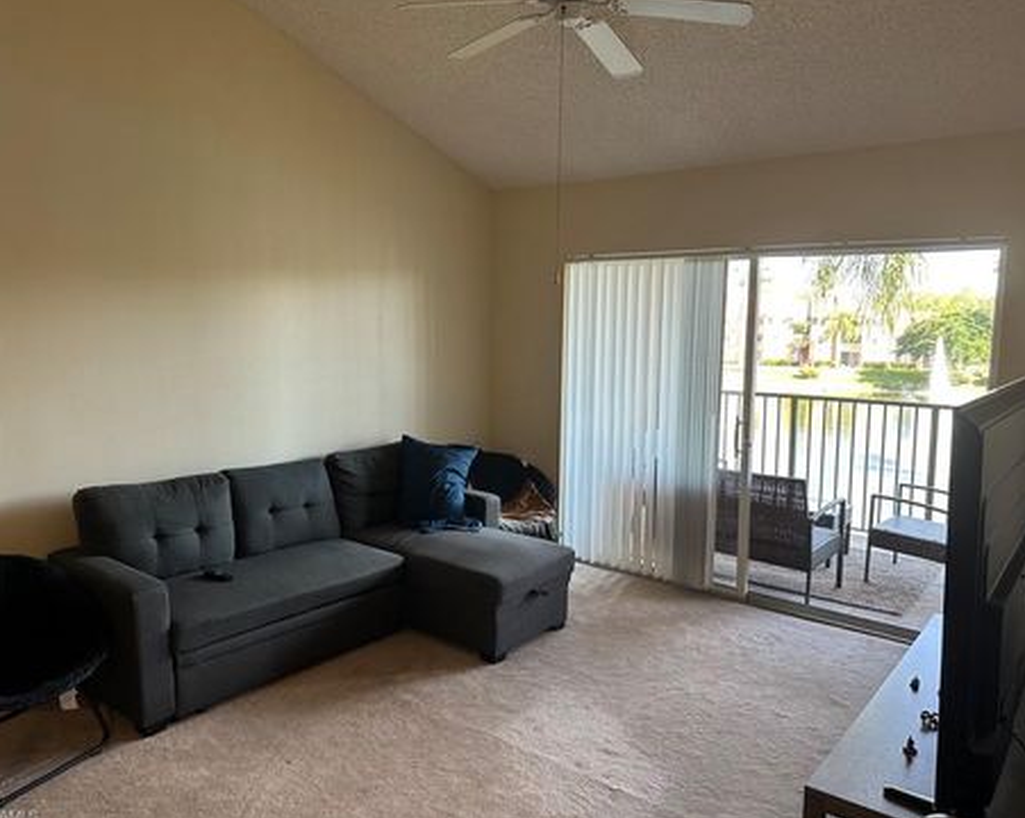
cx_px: 525
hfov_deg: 66.1
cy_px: 401
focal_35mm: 26
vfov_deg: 54.9
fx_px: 788
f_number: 1.78
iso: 100
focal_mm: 6.86
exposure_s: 1/120
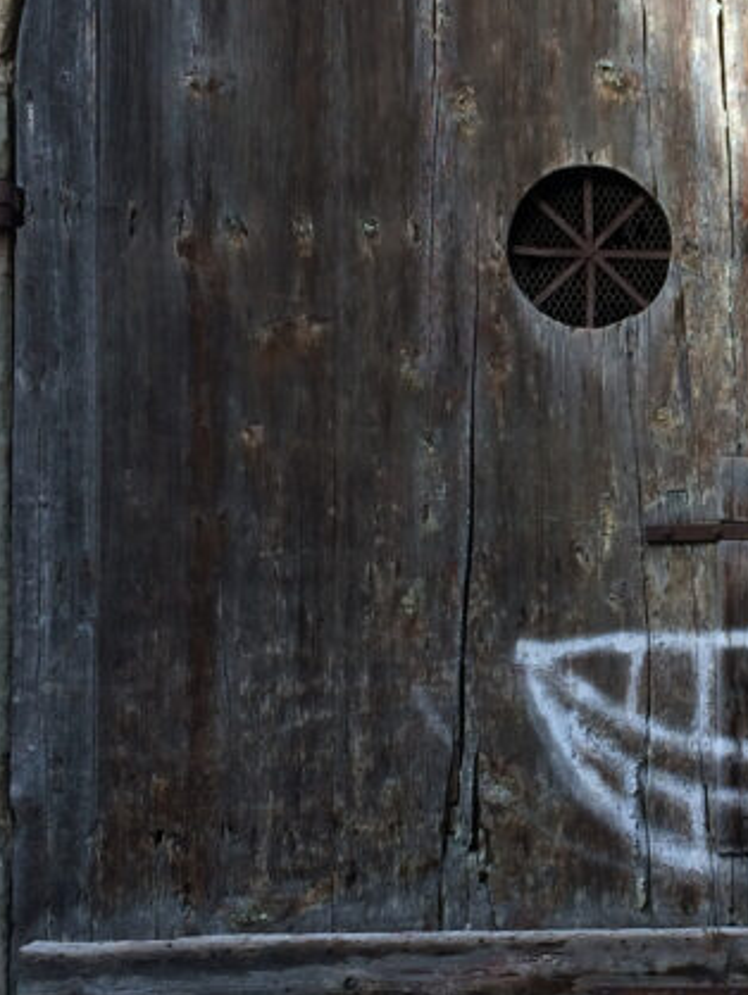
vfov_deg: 27.4
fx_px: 2044
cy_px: 467
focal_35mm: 71
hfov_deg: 20.0
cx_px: 781
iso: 32
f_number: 2.2
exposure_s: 1/323
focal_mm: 4.15
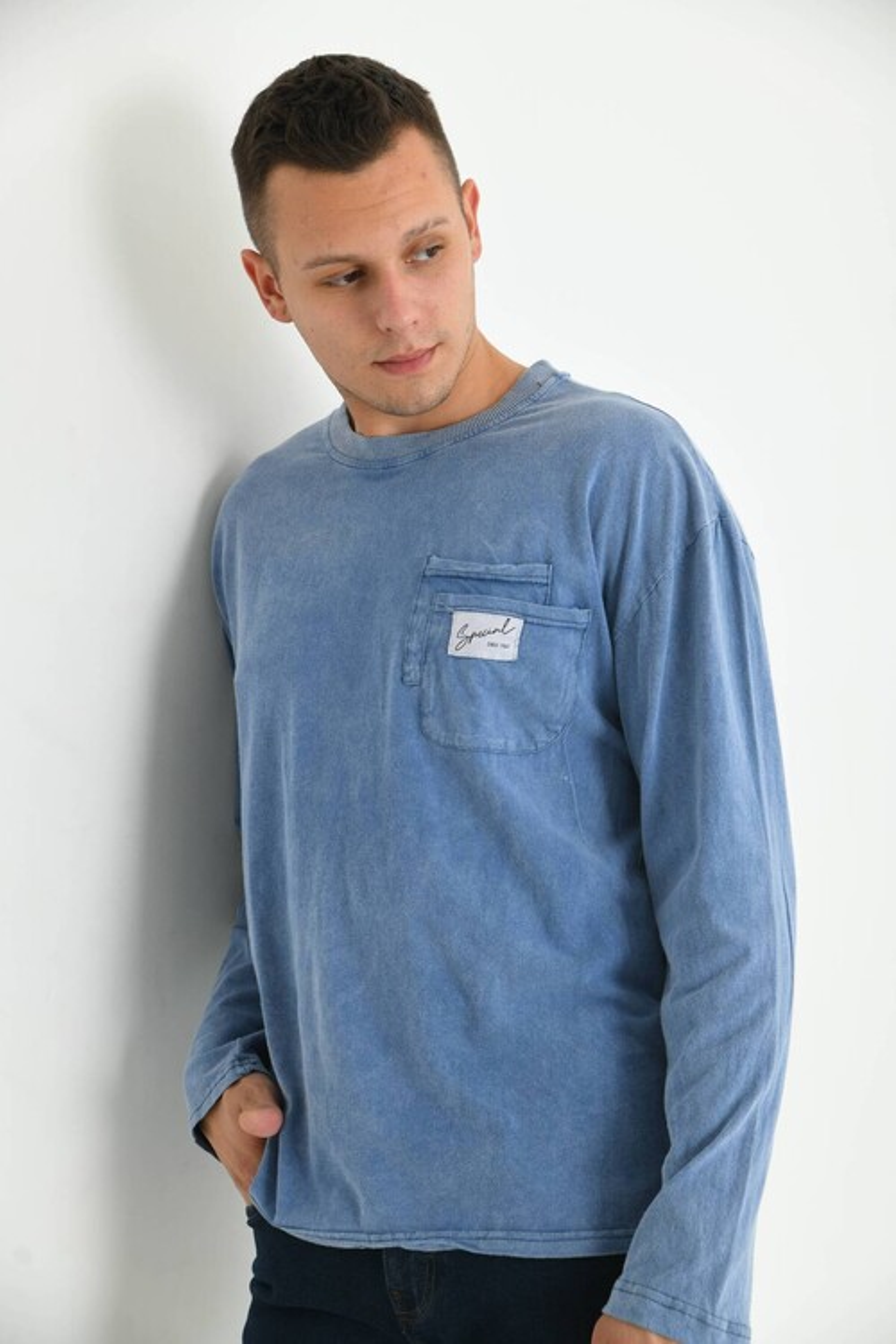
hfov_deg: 21.9
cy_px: 672
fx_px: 2314
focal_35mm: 62
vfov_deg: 32.4
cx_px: 448
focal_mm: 62
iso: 160
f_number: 5.6
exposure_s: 1/125
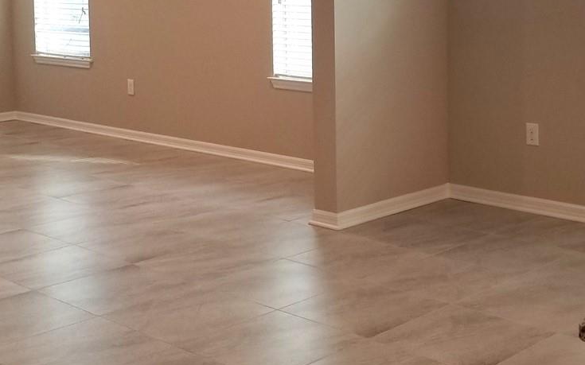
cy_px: 63
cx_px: 381
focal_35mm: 60
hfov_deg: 33.8
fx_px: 956
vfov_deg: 21.3
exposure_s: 1/120
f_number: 1.7
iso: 80
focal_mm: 4.25
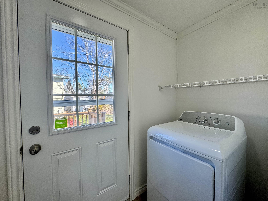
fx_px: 108
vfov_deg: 85.7
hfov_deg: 102.1
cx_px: 134
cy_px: 100
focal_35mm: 14
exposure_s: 1/176
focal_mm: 2.22
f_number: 2.2
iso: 40
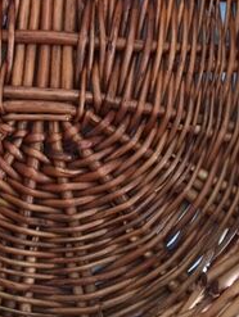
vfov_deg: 24.6
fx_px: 689
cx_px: 54
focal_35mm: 75
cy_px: -12
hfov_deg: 19.5
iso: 80
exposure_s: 1/30
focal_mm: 4.15
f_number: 2.2
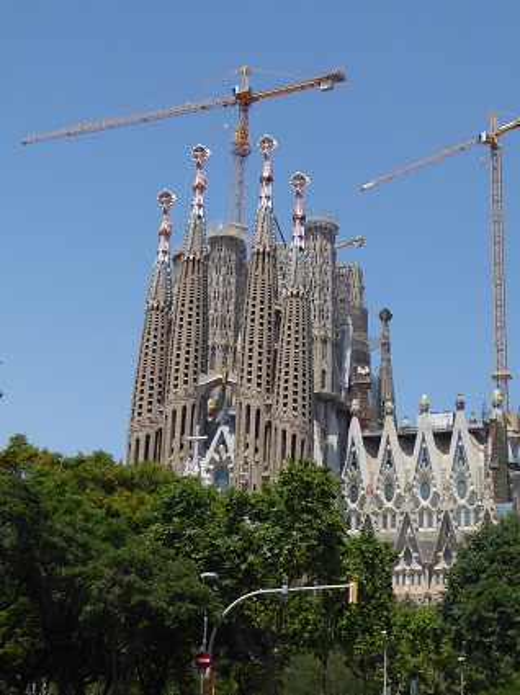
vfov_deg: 55.4
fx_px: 662
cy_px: 348
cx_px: 260
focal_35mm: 33
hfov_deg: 42.9
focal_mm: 5.8
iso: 80
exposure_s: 1/1000
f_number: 3.6
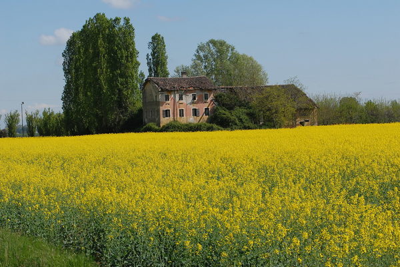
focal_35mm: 105
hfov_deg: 19.4
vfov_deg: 13.1
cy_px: 134
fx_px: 1167
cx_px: 200
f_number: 11
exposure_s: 1/160
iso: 125
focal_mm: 70
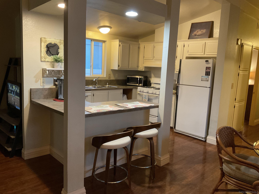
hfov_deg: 61.7
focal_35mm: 29
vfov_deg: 48.2
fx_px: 217
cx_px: 130
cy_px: 97
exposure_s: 1/40
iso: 250
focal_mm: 3
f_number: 1.8
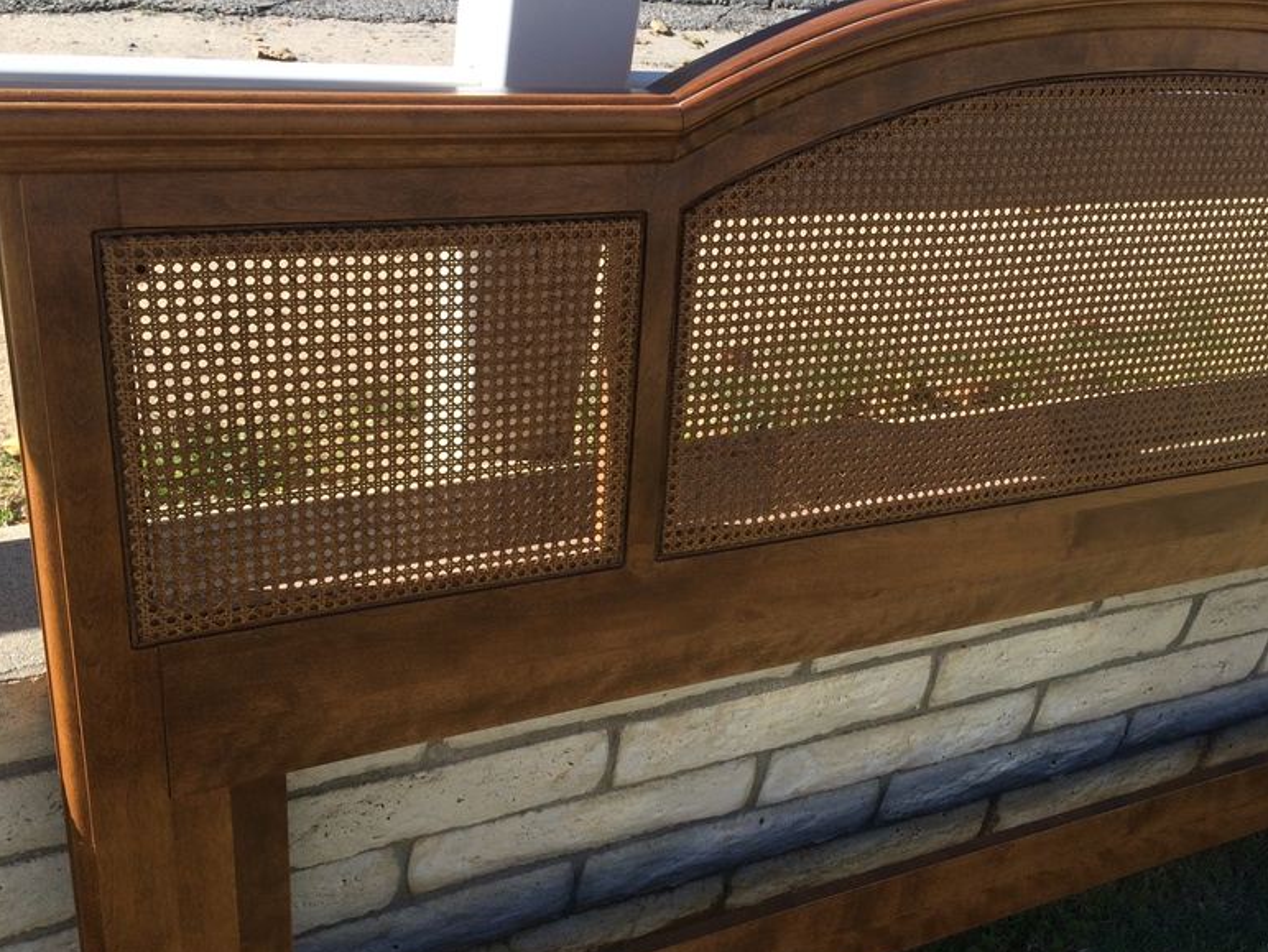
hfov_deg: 52.6
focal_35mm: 35
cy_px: 448
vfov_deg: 40.7
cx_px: 630
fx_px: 1283
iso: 32
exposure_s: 1/1026
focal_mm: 4.12
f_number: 2.2
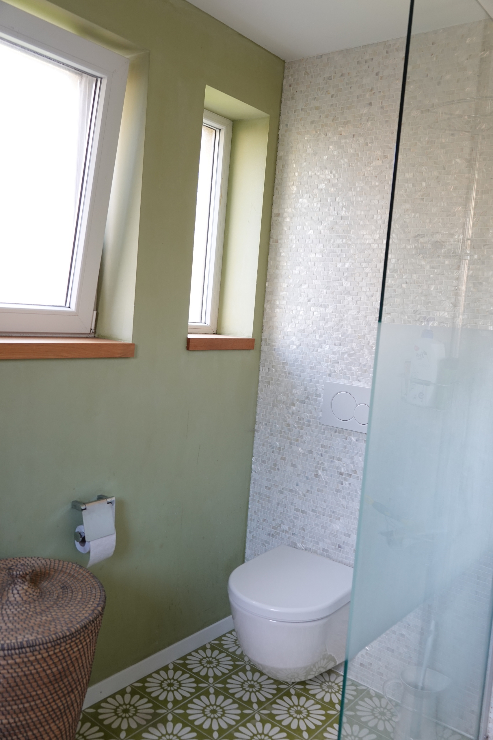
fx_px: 596
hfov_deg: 45.0
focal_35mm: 29
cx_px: 246
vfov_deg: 63.7
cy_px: 370
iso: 200
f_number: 2.8
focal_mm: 10.8
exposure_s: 1/30
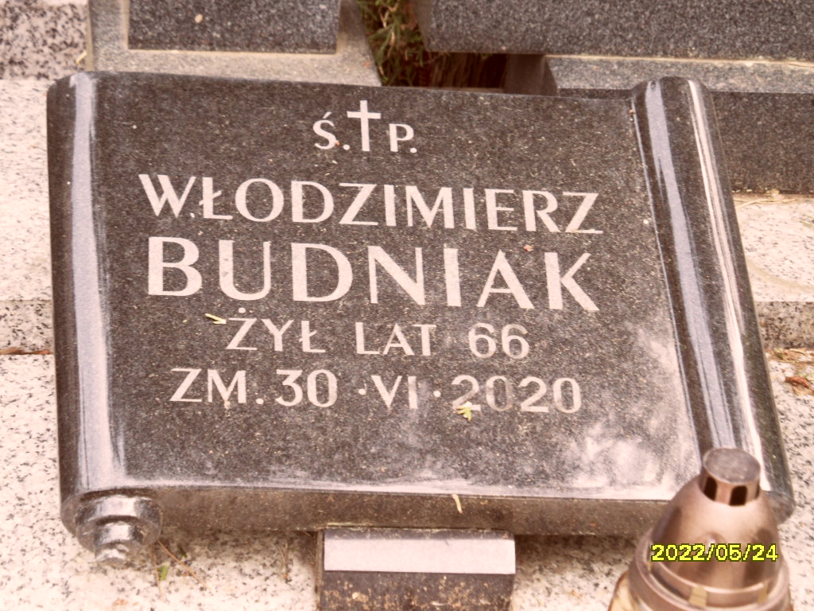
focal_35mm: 100
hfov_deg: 19.6
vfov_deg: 14.8
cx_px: 407
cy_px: 306
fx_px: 2352
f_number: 4.4
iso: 100
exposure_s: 1/45
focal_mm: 16.3
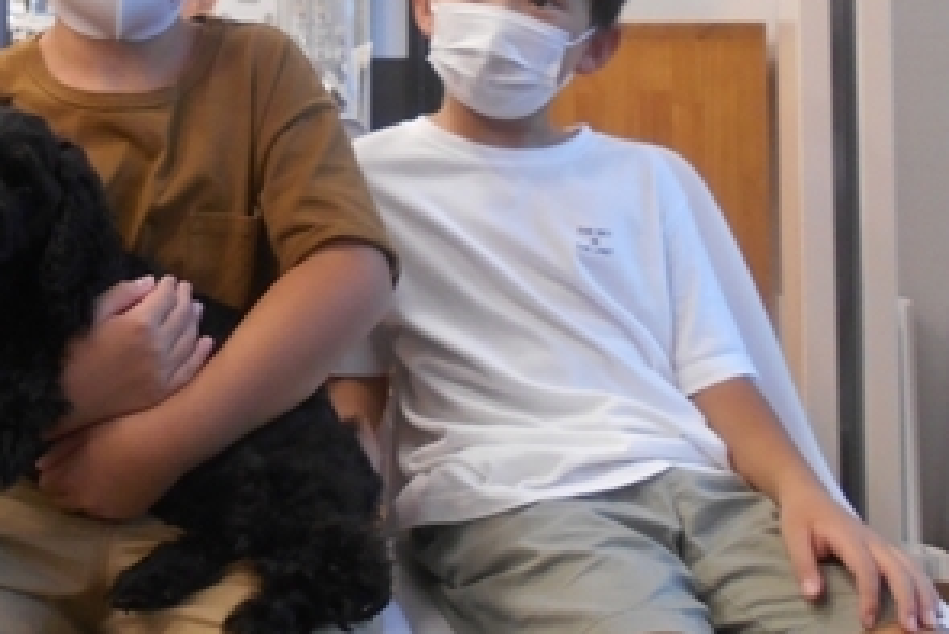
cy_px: 26
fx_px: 1451
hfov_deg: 35.0
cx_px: 180
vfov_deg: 23.8
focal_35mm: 55
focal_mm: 4.6
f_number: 3.2
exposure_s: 1/30
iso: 250
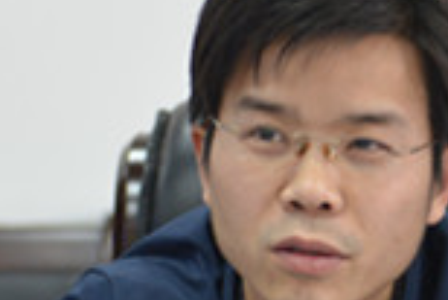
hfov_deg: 7.9
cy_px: 352
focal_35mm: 261
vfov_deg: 5.3
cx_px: 340
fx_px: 3251
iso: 800
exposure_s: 1/125
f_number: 2.8
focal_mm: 70
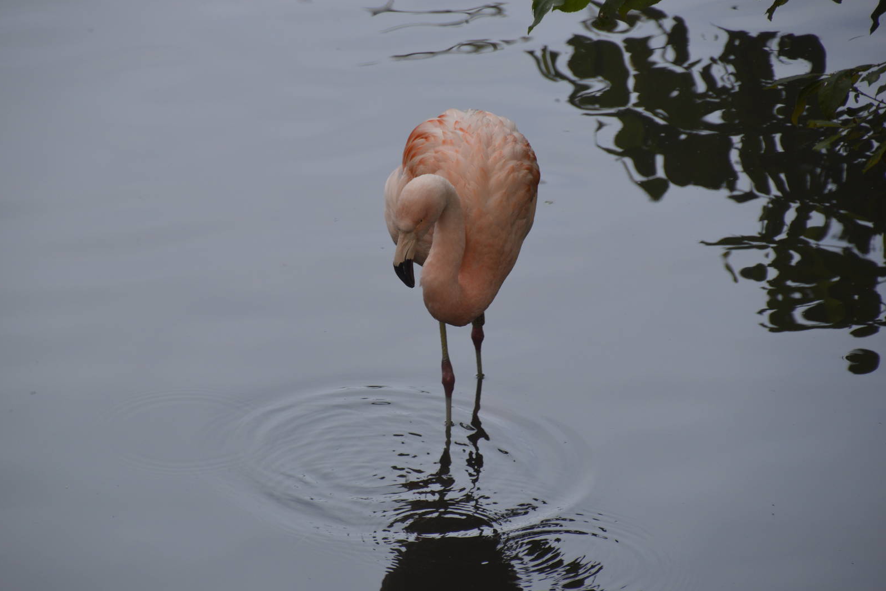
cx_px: 440
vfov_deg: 4.6
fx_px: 7433
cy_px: 295
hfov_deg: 6.8
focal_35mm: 302
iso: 400
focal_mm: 200
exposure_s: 1/400
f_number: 6.3
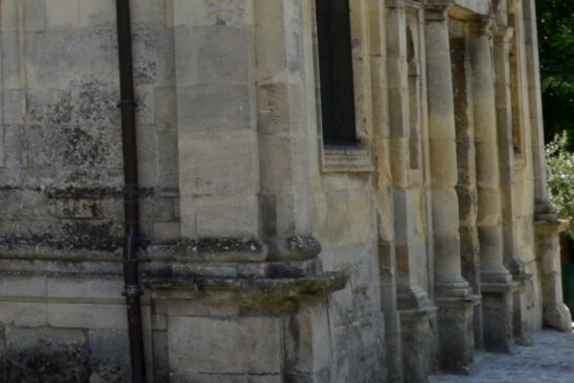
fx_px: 2025
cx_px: -398
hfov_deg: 14.5
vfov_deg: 10.4
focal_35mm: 127
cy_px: -195
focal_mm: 18
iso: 100
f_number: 9
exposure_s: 1/200
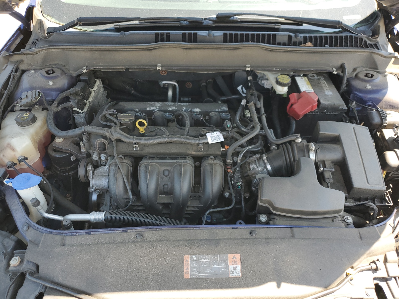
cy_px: 150
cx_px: 200
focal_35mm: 26
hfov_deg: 67.3
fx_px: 300
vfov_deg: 53.1
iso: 50
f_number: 1.5
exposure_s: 1/250
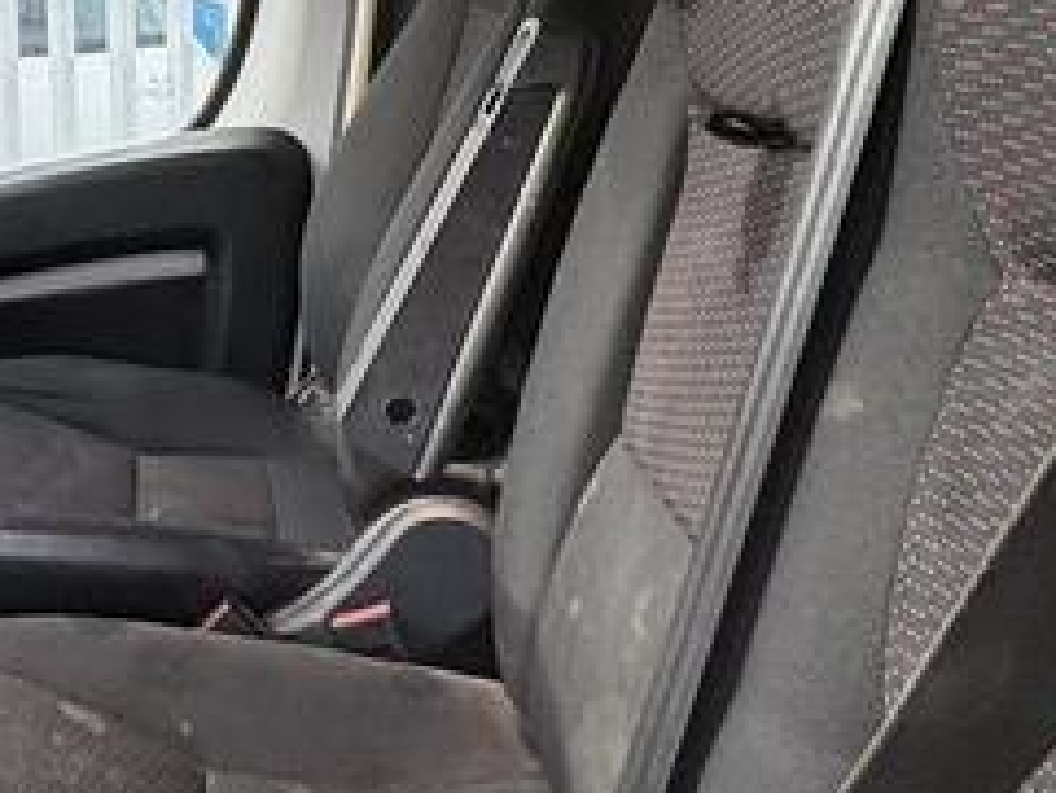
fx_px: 1587
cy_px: 48
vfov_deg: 26.9
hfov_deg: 29.9
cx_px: -294
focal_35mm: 52
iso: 50
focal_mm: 2.22
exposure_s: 1/193
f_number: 2.2
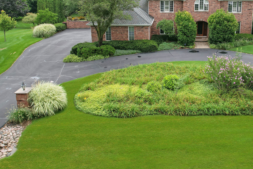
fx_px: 239
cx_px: 170
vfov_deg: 38.1
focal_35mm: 34
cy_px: 48
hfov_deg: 54.6
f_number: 2.8
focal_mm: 8.38
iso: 100
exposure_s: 1/1000
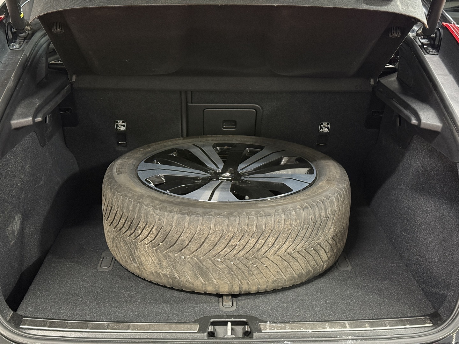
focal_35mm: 48
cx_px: 230
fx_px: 636
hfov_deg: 39.7
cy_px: 172
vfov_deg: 30.3
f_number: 1.78
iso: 400
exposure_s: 1/40
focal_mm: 6.76
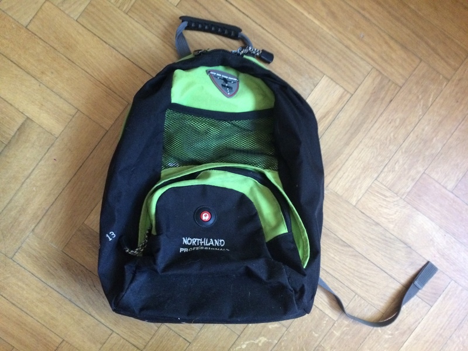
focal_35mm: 29
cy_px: 176
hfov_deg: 61.7
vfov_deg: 48.2
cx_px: 234
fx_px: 392
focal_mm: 4.15
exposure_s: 1/17
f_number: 2.2
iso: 400
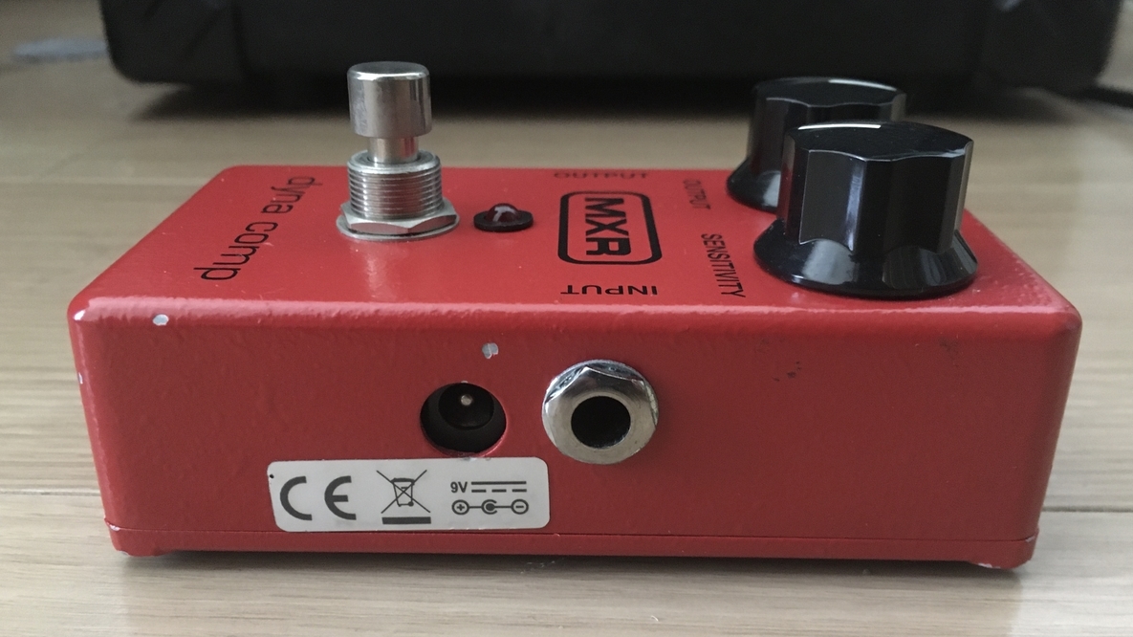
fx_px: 961
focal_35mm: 32
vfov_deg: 36.5
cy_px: 386
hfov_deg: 61.0
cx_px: 562
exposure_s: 1/15
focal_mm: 4.15
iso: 500
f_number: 2.2
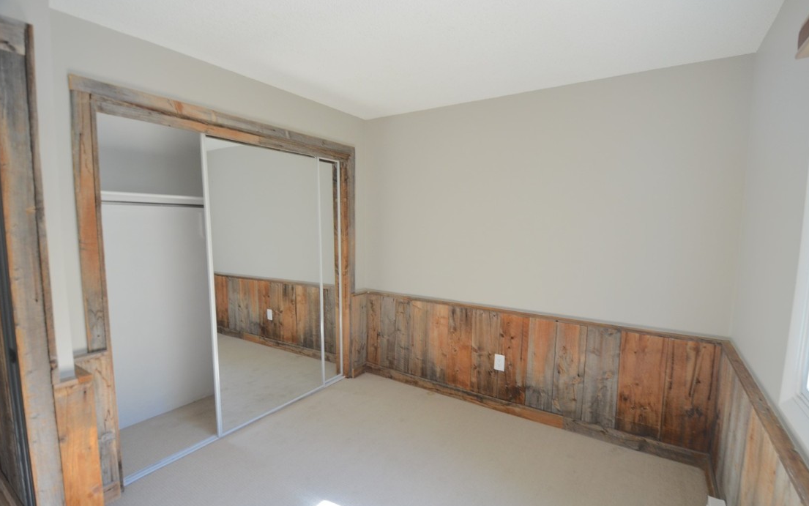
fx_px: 353
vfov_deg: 71.3
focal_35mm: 16
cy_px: 253
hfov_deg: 97.8
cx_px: 415
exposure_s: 1/60
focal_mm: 10
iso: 400
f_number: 4
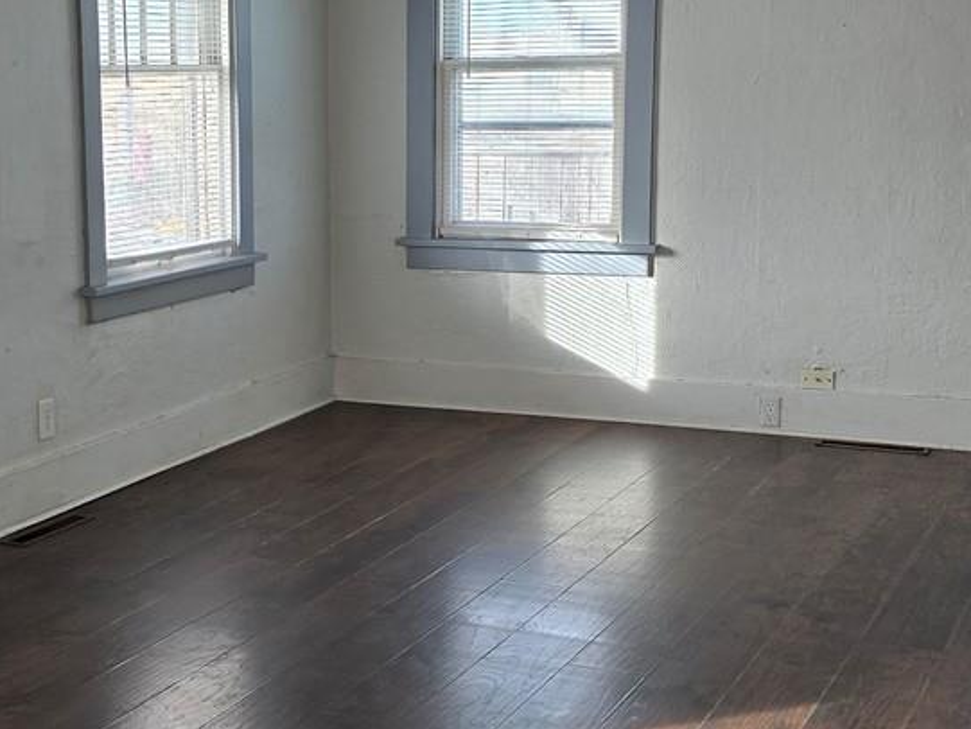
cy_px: 400
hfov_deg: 28.3
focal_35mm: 68
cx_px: 314
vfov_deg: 21.6
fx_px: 1908
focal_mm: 6.3
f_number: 1.7
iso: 50
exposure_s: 1/120
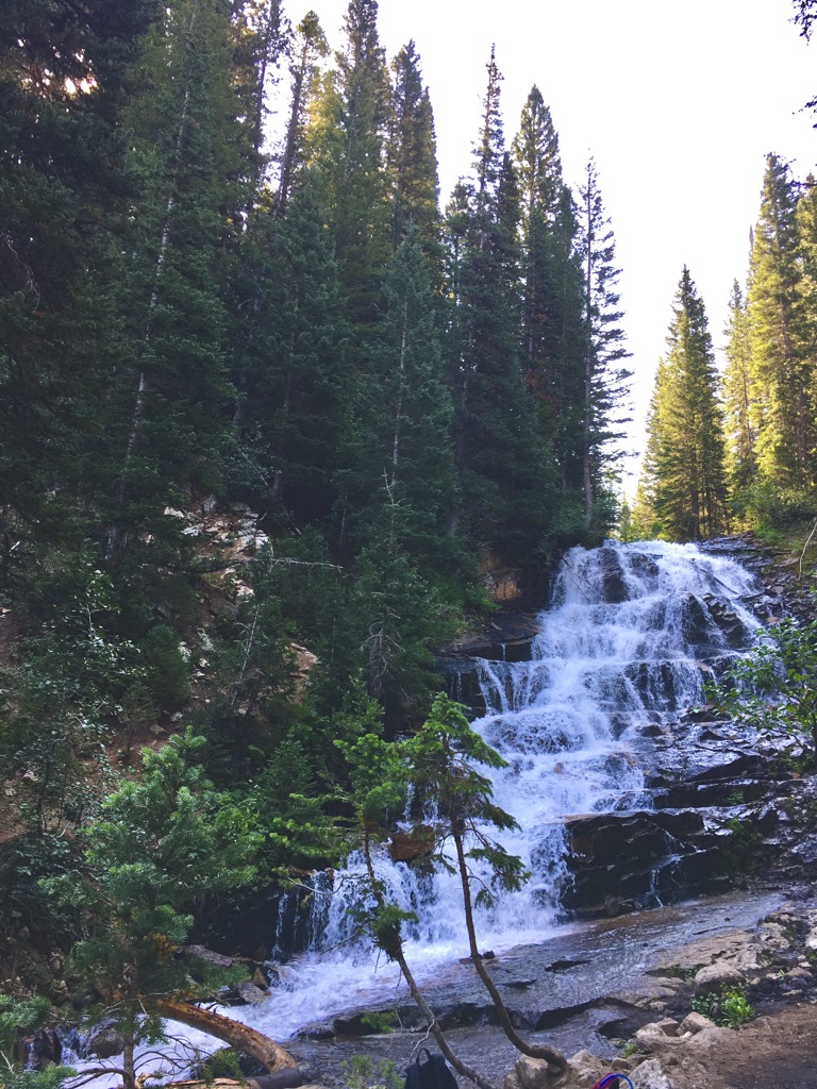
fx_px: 913
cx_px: 408
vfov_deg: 61.7
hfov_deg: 48.2
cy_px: 544
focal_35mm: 29
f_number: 2.2
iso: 25
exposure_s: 1/120
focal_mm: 4.15
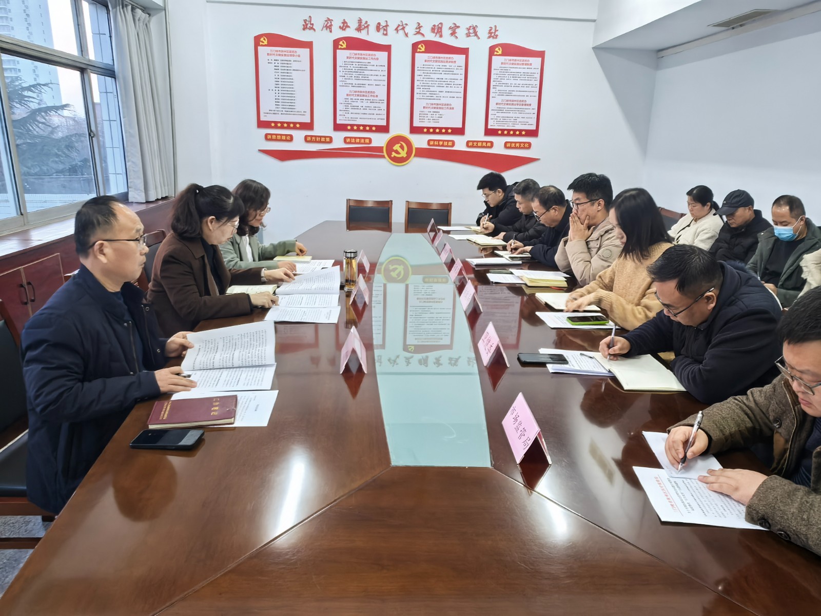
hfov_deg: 73.9
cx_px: 410
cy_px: 308
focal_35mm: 23
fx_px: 545
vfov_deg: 58.9
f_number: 2.2
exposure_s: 1/33.3
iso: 320
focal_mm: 1.95
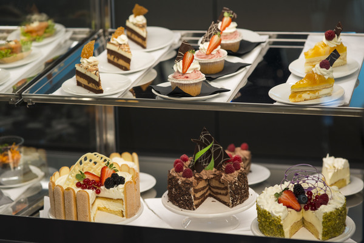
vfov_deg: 16.1
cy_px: 122
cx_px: 182
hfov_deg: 23.9
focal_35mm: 85
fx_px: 859
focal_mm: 85
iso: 400
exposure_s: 1/125
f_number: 4
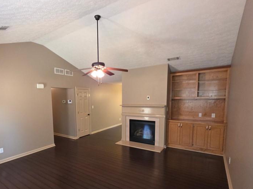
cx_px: 96
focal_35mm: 19
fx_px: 139
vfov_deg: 67.7
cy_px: 117
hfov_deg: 83.2
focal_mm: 2.2
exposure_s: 1/30
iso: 250
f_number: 1.9
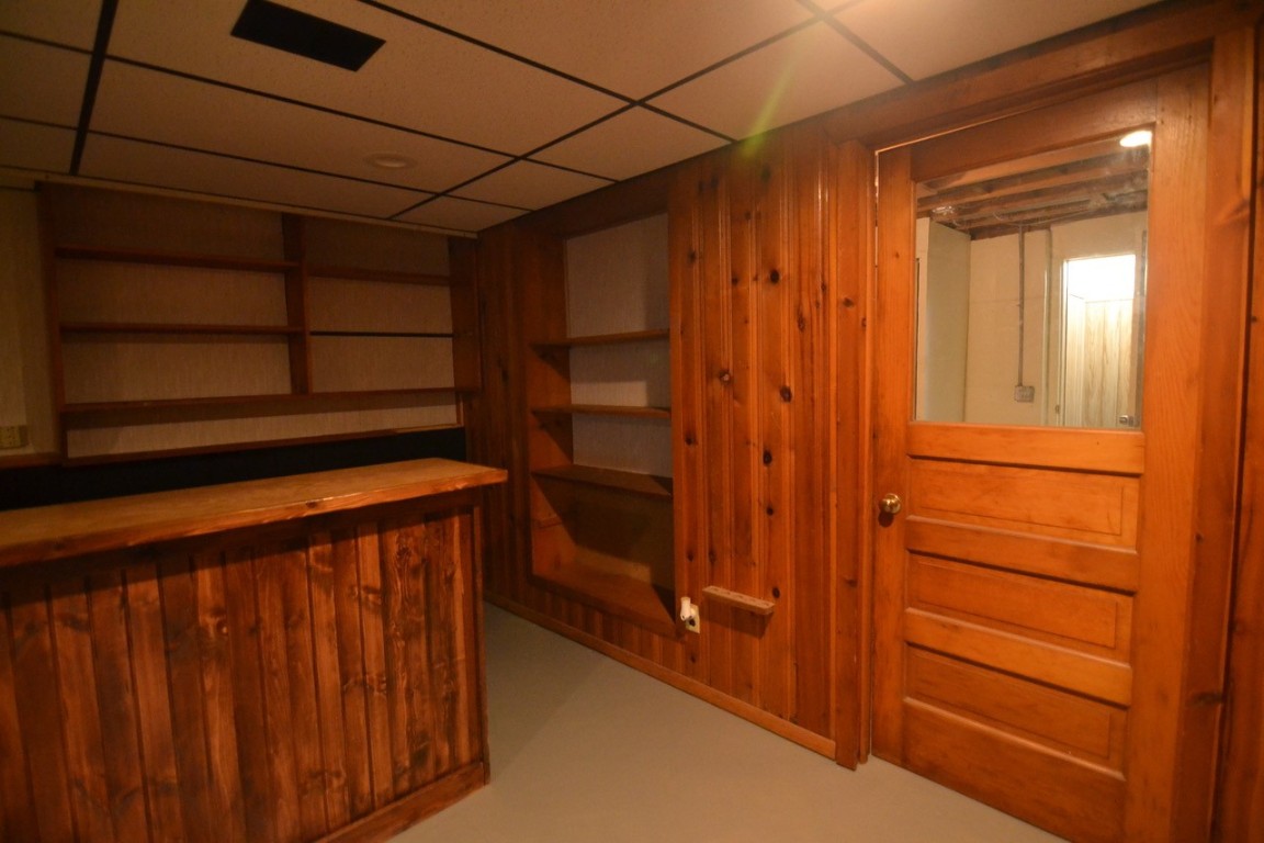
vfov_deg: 72.1
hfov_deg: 95.0
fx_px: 579
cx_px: 632
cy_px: 422
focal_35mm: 16
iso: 2200
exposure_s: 1/60
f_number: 2.8
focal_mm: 11
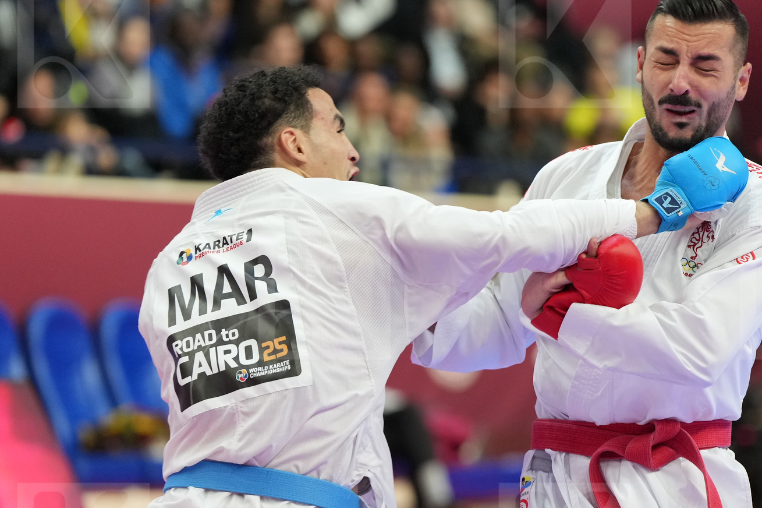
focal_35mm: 277
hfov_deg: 7.4
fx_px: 5861
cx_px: 565
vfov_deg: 5.0
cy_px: 295
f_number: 2.8
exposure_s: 1/1000
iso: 2500
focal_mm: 145
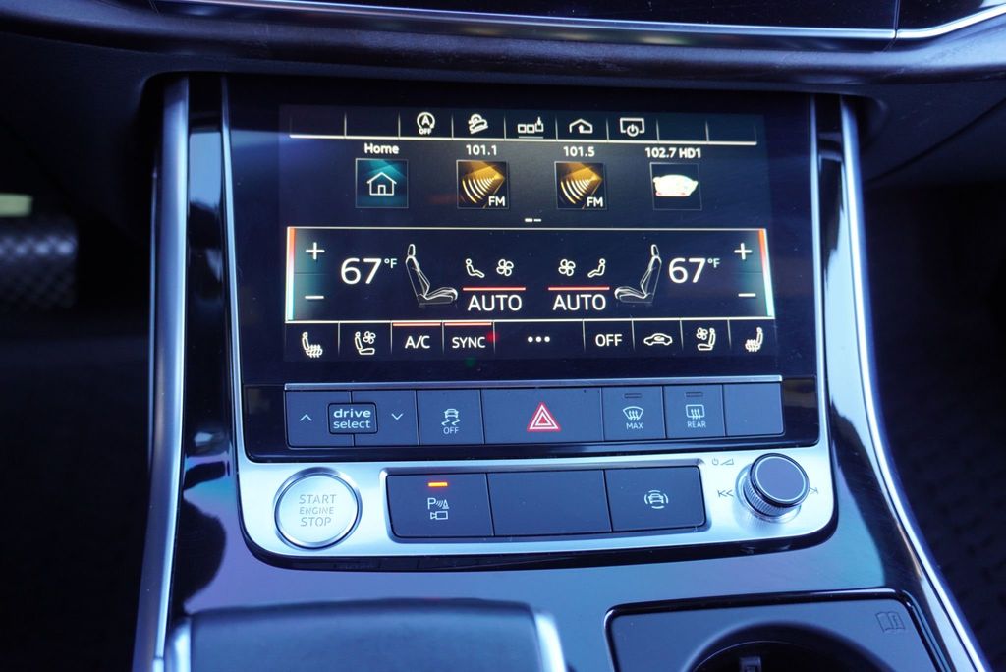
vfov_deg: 43.7
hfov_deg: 61.9
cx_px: 503
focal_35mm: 30
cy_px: 336
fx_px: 839
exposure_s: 1/60
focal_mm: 20
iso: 800
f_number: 4
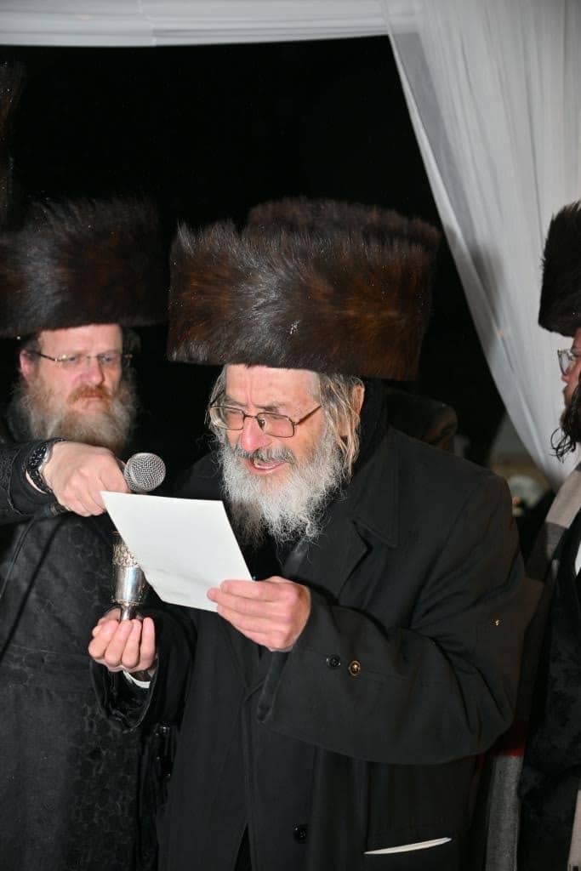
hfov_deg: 28.1
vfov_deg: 41.1
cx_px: 290
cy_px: 436
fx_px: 1162
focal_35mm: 48
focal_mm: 48
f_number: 4
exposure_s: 1/200
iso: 200
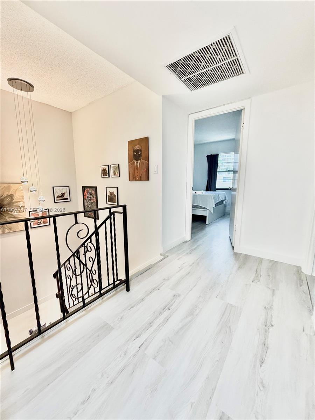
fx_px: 170
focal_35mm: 14
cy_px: 210
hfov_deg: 85.7
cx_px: 158
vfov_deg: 102.1
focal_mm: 2.22
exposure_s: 1/120
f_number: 2.2
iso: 320
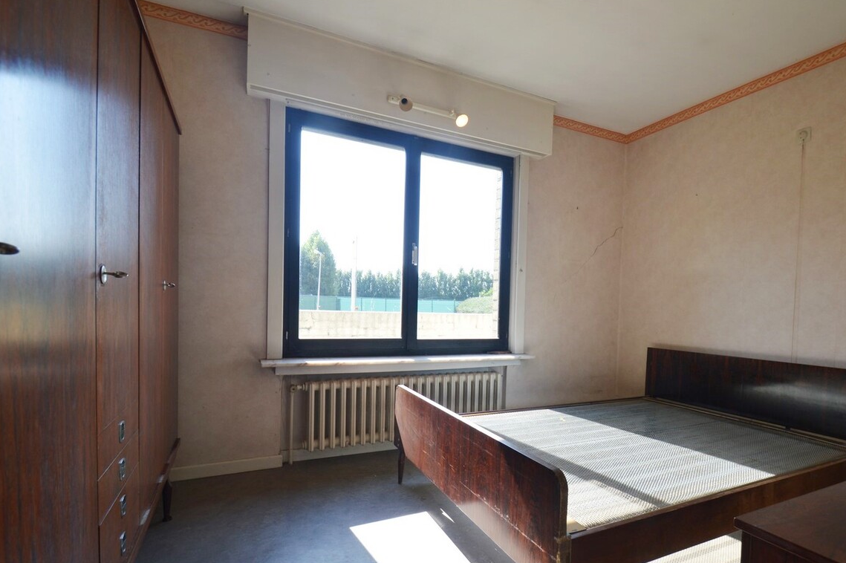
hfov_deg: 84.4
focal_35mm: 20
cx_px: 498
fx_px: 460
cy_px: 317
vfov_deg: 62.7
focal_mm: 11
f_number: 5.6
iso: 180
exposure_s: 1/125
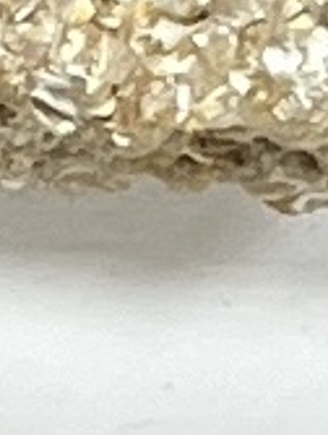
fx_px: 1473
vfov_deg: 16.1
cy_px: -90
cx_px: 163
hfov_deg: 12.7
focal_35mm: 117
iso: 64
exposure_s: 1/120
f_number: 1.6
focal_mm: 5.1
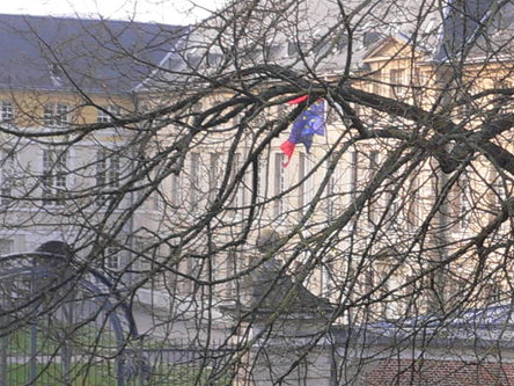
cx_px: 558
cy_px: 309
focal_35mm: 126
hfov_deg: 15.3
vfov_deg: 11.7
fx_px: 1871
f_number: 2.8
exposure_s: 1/200
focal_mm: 5.8
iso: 100
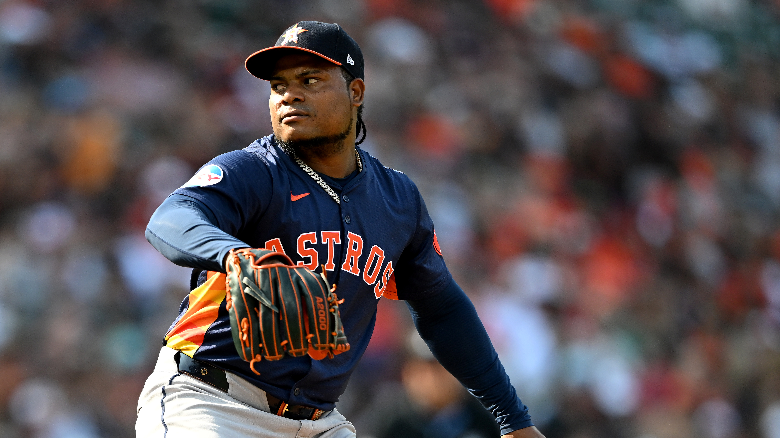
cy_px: 418
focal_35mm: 719
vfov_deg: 1.7
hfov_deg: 3.0
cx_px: 204
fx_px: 14870
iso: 500
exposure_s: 1/2500
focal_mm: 400
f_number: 2.8
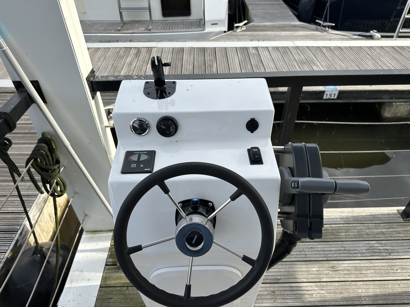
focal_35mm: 24
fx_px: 284
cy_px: 154
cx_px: 205
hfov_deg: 71.6
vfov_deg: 56.8
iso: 80
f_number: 1.78
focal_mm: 6.86
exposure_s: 1/1779
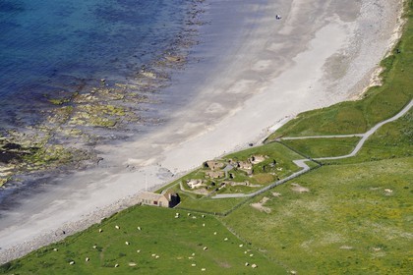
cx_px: 206
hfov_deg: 10.3
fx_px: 2294
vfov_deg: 6.9
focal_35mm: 200
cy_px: 138
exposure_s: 1/800
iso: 400
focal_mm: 200
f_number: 9
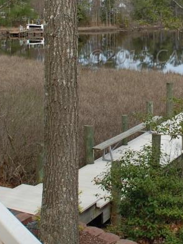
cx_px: 160
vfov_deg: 20.9
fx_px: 656
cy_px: 56
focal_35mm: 93
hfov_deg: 15.7
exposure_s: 1/250
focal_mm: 22
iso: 200
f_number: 8
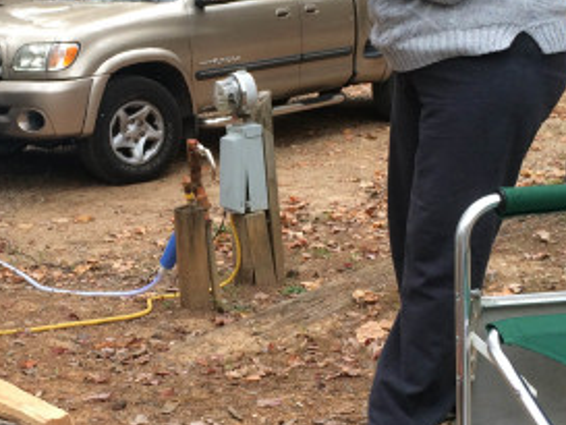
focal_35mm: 69
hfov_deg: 27.8
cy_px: 162
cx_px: 151
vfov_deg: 21.3
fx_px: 1129
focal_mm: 4.15
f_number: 2.2
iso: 50
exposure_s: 1/120
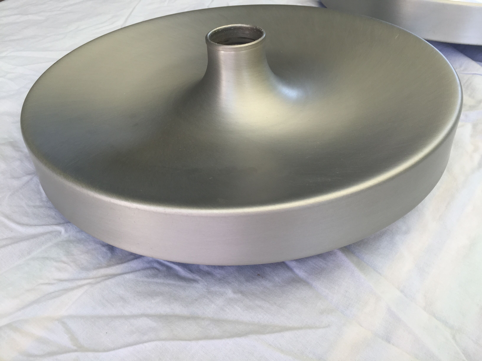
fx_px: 404
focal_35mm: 29
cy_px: 180
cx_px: 241
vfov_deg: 48.2
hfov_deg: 61.7
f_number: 2.2
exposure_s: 1/221
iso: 32
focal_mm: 4.15
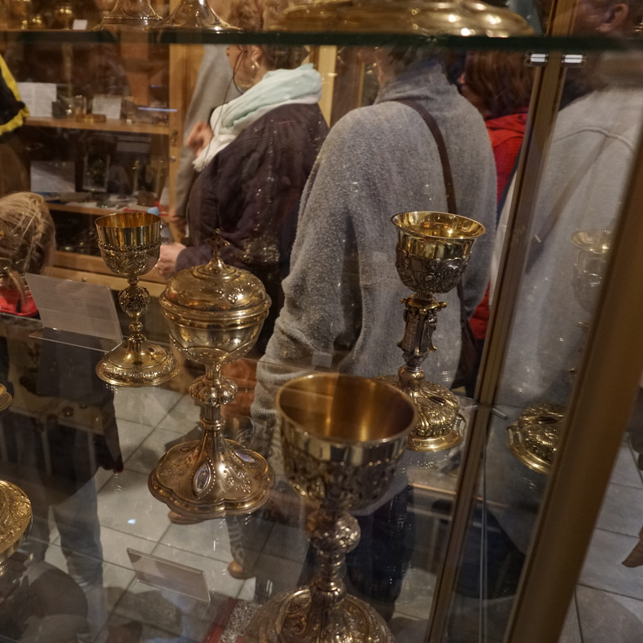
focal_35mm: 31
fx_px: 651
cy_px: 322
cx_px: 217
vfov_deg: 52.5
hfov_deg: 51.6
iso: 1250
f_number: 3.5
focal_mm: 16
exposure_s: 1/20
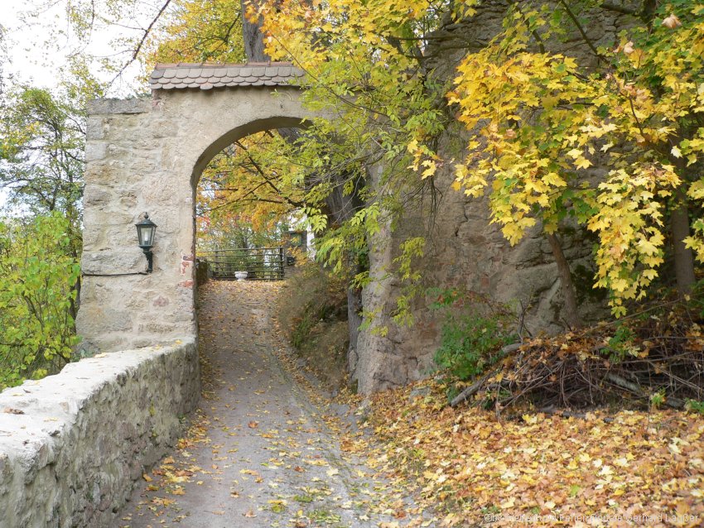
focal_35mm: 36
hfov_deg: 51.3
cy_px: 264
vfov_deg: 39.7
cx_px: 352
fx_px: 732
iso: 80
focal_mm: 6
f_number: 3.3
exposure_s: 1/100
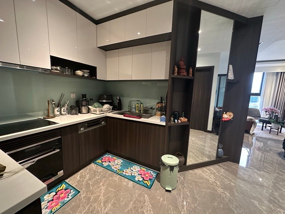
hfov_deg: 102.1
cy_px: 107
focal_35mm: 14
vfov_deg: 85.7
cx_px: 142
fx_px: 115
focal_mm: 2.22
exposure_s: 1/50
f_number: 2.2
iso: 800
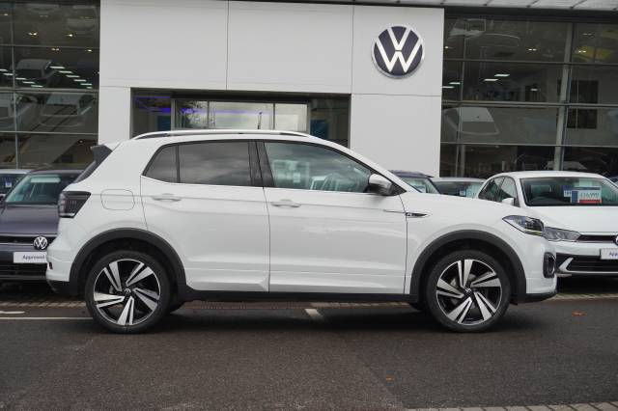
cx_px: 309
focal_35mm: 50
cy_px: 206
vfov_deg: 27.2
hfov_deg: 40.0
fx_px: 849
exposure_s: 1/100
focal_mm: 33
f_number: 6.3
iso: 100
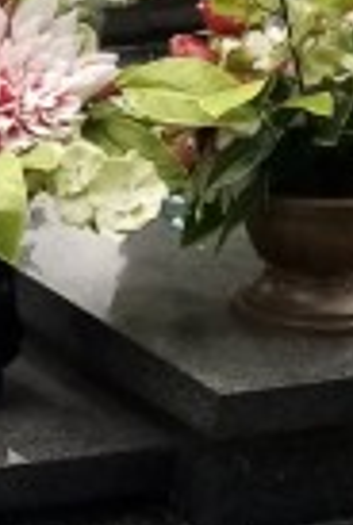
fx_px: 1844
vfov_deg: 15.2
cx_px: -483
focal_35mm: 126
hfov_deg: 9.7
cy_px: 736
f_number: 1.8
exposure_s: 1/831
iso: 109
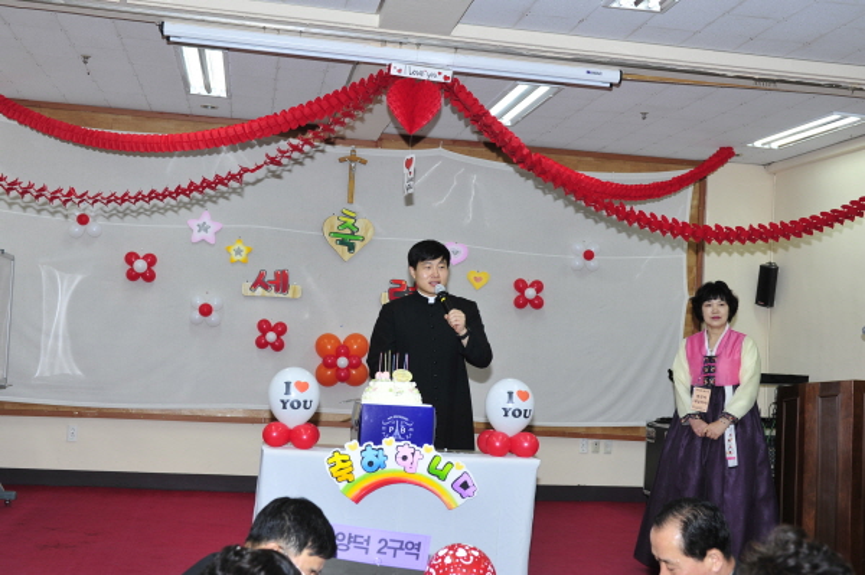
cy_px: 288
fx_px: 1200
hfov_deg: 39.6
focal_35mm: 50
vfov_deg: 26.9
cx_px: 432
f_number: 5.6
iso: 200
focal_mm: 50
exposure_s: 1/60
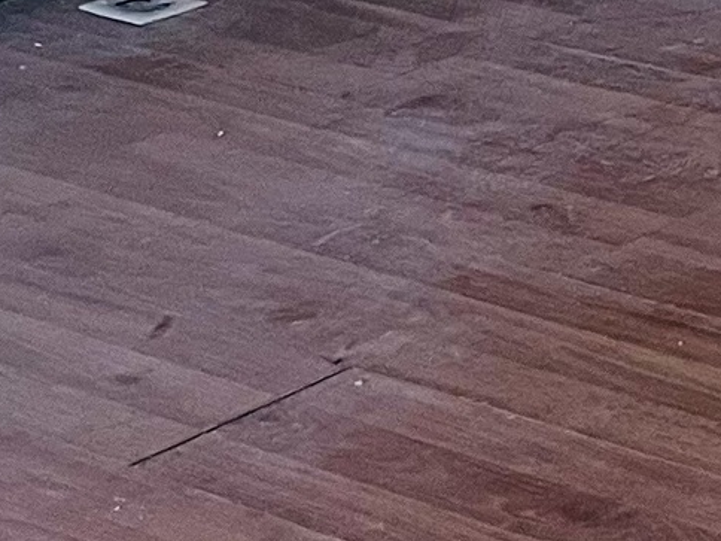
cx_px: 2162
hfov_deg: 9.4
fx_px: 3437
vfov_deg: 8.2
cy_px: -836
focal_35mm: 165
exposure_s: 1/68
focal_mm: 5.7
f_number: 1.5
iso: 125
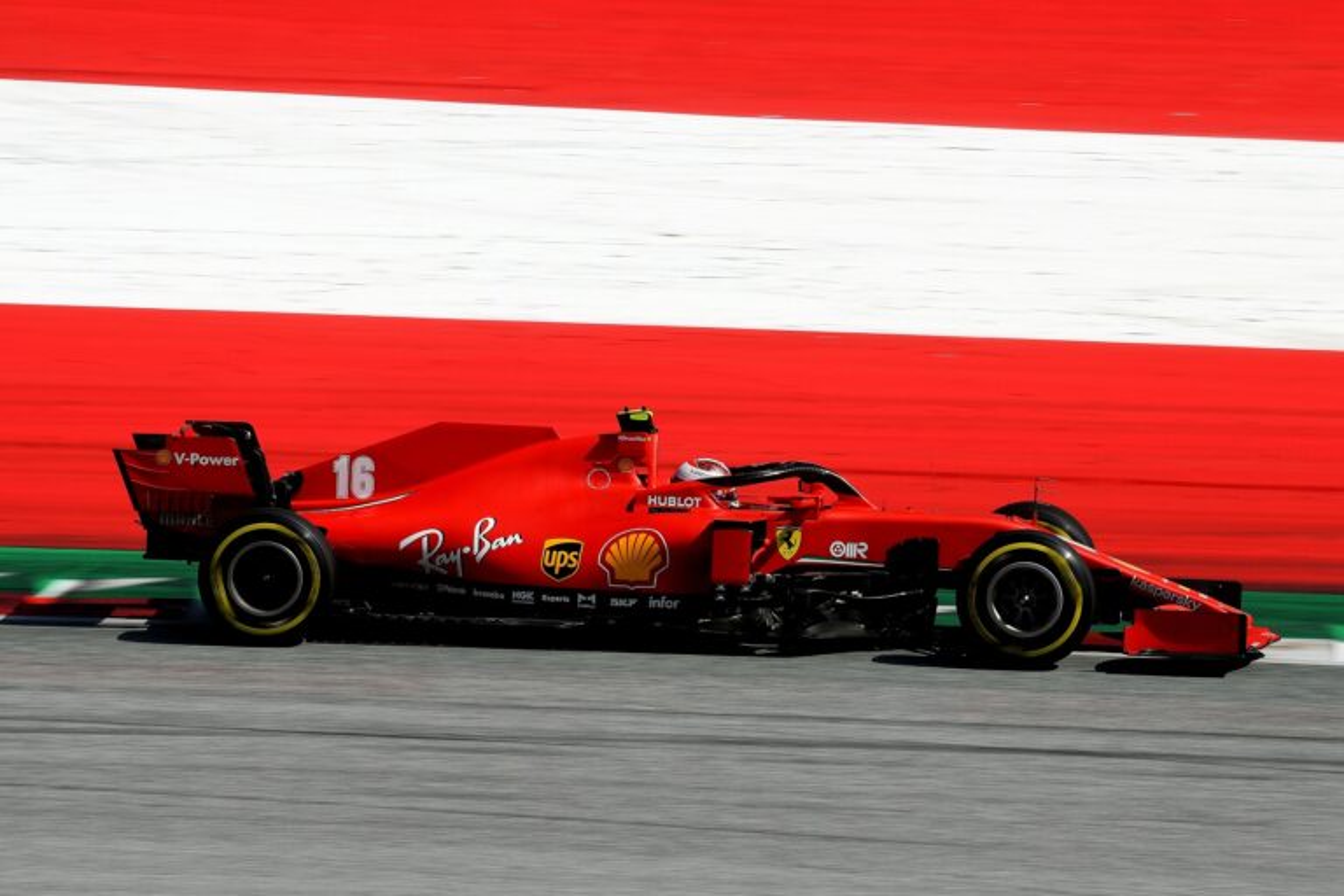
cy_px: 448
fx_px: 7466
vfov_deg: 6.9
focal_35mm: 200
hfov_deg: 10.3
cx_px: 672
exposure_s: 1/500
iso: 320
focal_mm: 200
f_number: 14
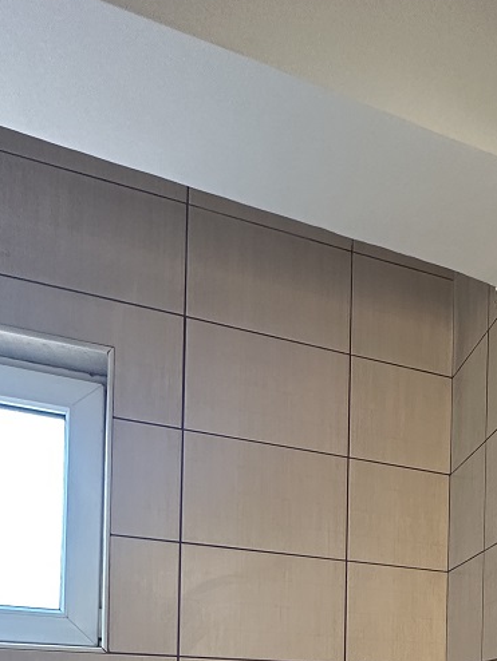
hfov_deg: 39.0
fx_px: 650
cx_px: 445
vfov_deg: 42.8
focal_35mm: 34
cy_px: 719
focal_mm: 2.22
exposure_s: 1/64
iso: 320
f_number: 2.2
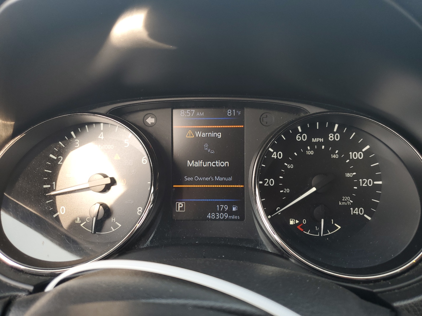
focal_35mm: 26
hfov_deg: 67.3
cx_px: 211
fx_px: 317
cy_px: 158
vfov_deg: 53.1
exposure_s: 1/122
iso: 50
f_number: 1.5
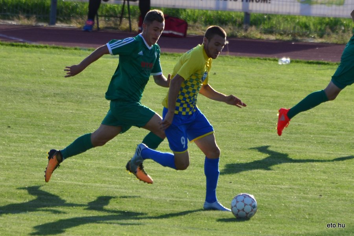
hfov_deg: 4.6
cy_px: 118
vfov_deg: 3.1
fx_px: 4427
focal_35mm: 450
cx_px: 177
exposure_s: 1/800
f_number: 5.6
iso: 250
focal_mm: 300
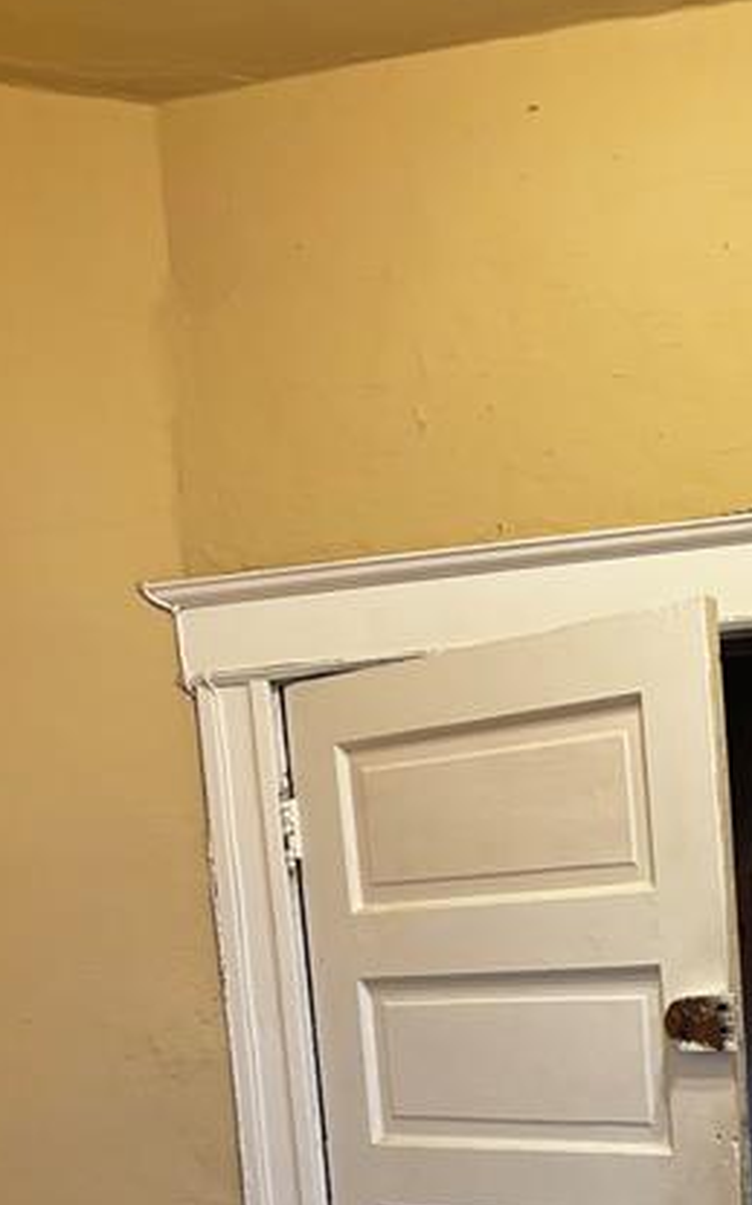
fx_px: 1674
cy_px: 1074
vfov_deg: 37.2
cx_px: 729
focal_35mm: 51
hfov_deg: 24.3
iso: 320
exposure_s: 1/60
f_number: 1.6
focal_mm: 5.96
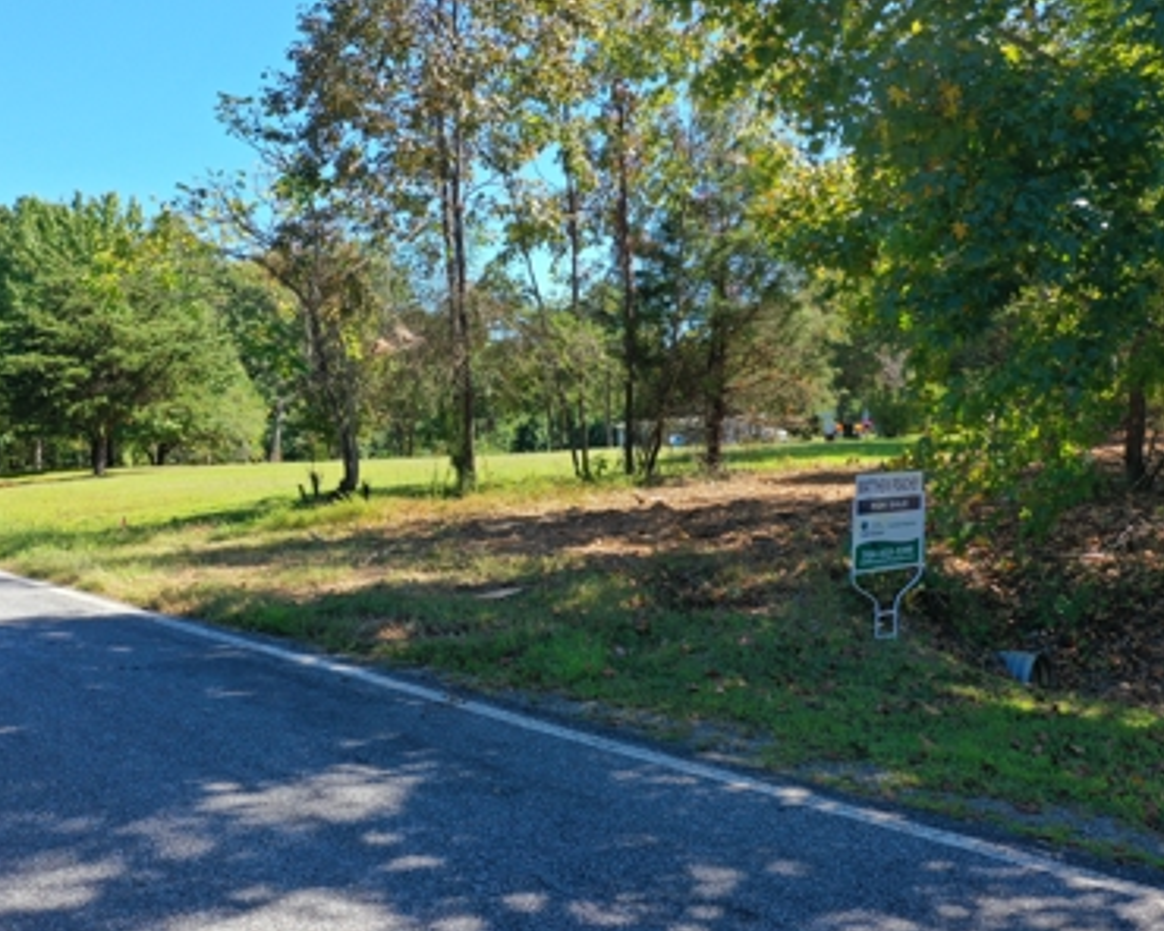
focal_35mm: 32
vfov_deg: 45.8
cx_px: 576
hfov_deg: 55.7
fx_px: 1102
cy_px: 469
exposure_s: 1/200
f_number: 5
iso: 100
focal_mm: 10.26
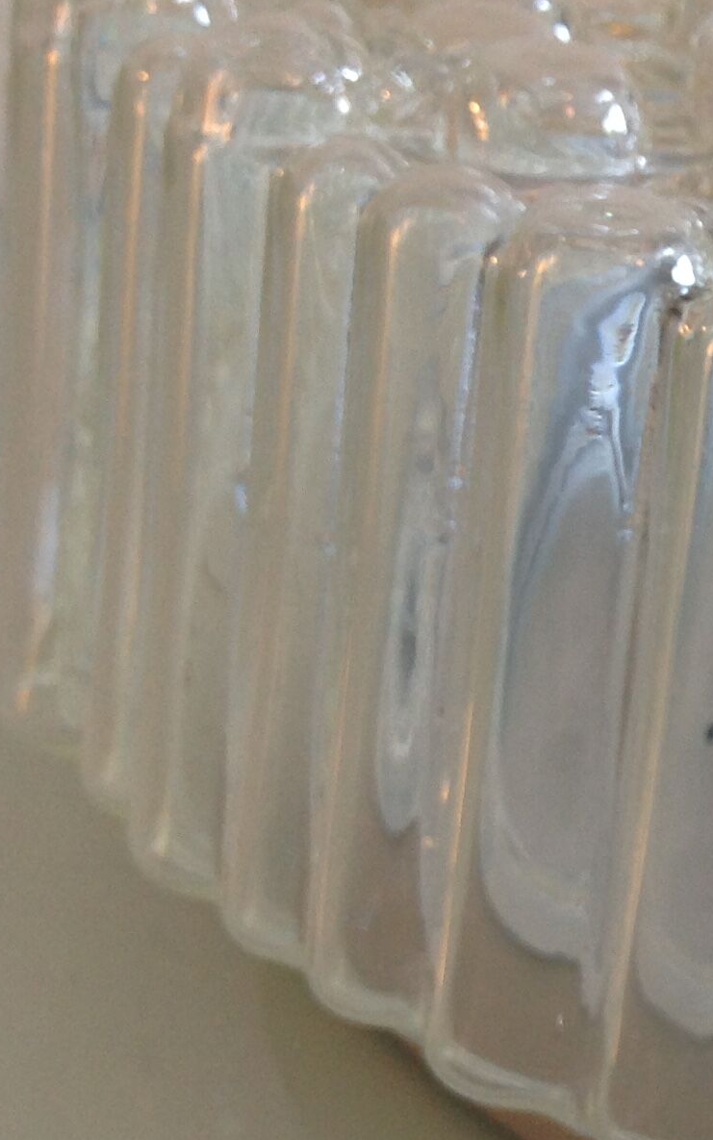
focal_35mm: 81
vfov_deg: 25.5
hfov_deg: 14.5
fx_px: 2517
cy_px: 510
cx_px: 1209
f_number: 2.4
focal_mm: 4.28
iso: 64
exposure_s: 1/15
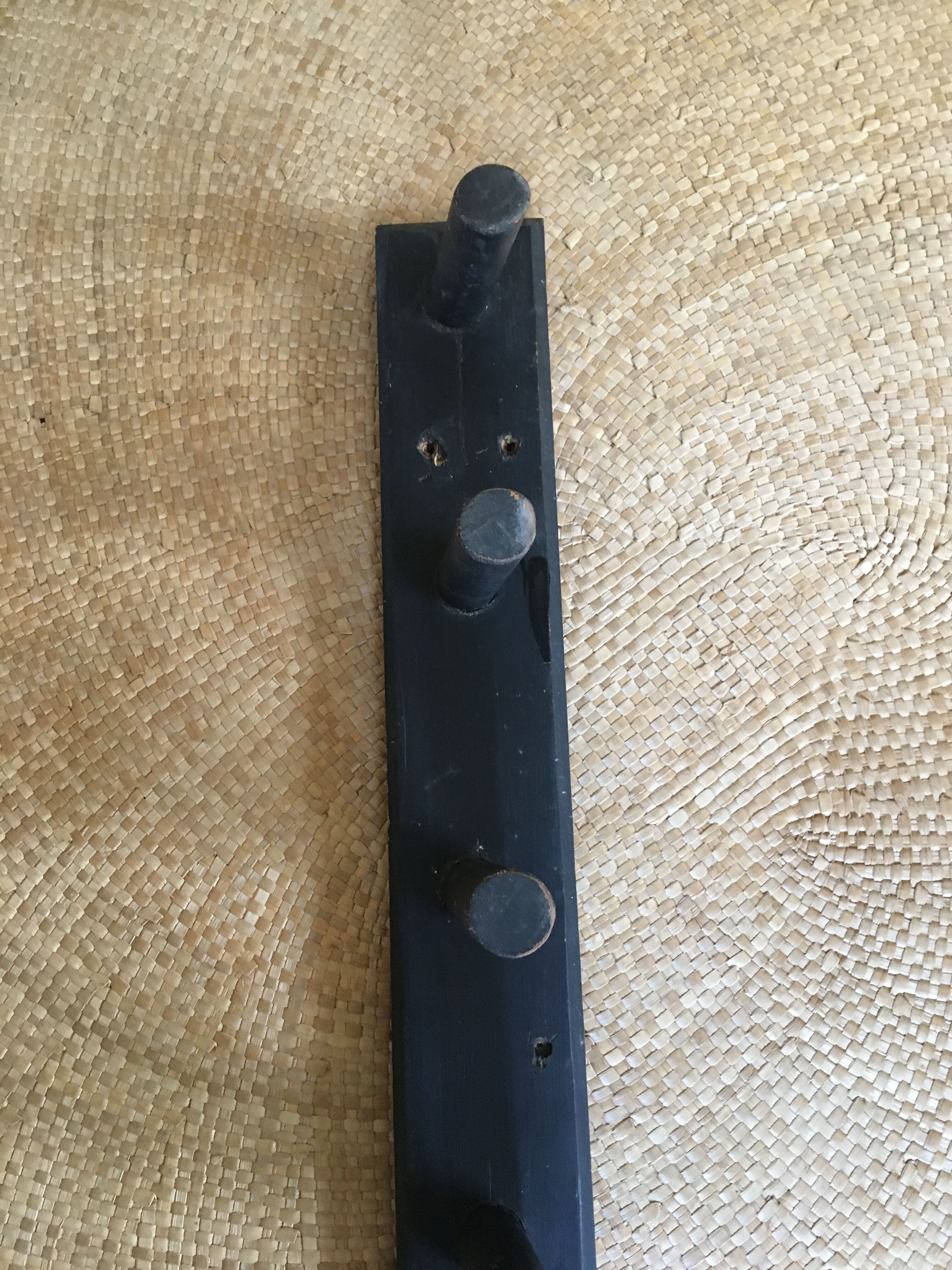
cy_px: 635
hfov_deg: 48.2
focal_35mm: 29
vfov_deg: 61.7
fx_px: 1063
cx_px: 476
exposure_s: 1/20
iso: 200
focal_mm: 4.15
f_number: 2.2
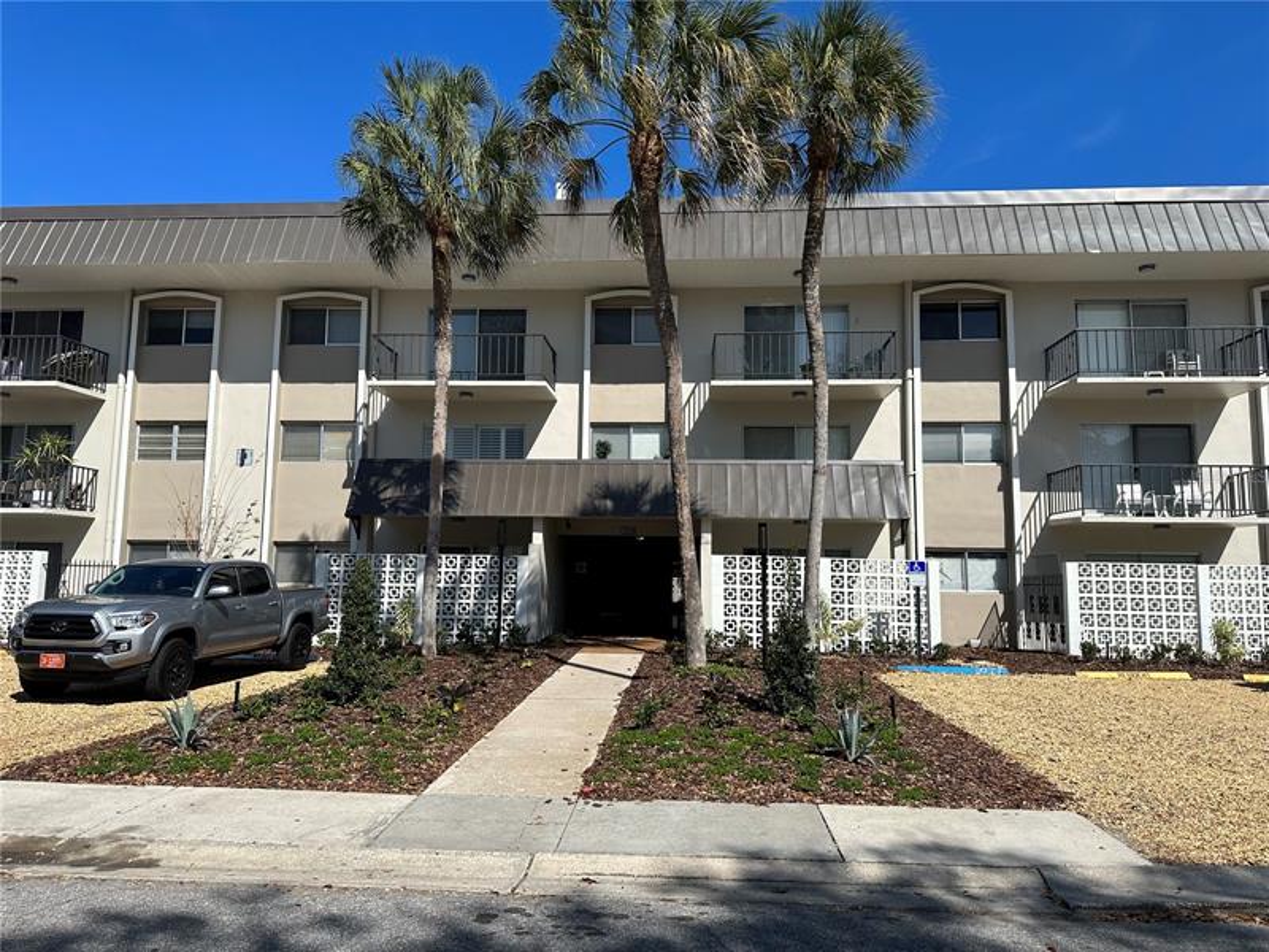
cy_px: 476
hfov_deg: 71.6
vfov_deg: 56.8
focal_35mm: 24
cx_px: 634
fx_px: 880
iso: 80
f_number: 1.78
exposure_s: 1/6623
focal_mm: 6.86
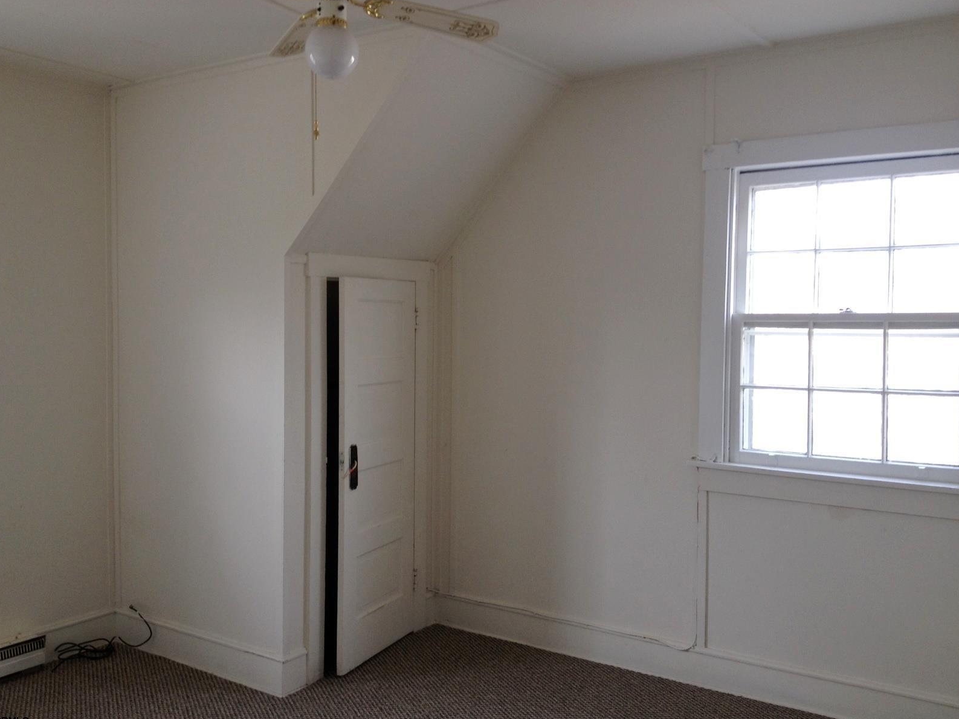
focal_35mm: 36
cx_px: 470
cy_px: 358
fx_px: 997
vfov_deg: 39.7
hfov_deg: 51.4
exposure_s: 1/40
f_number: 2.4
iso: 80
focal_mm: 4.28
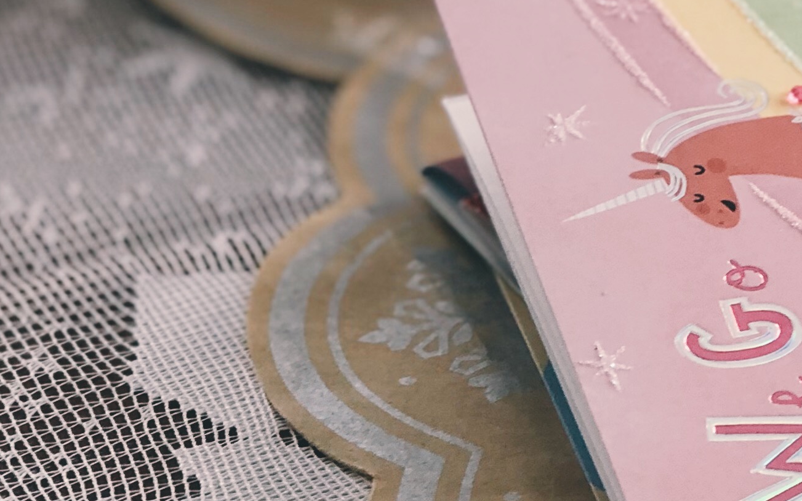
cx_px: 741
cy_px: 25
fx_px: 4087
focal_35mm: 187
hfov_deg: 11.1
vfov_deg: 7.0
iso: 20
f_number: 2.8
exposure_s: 1/30
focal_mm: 6.6
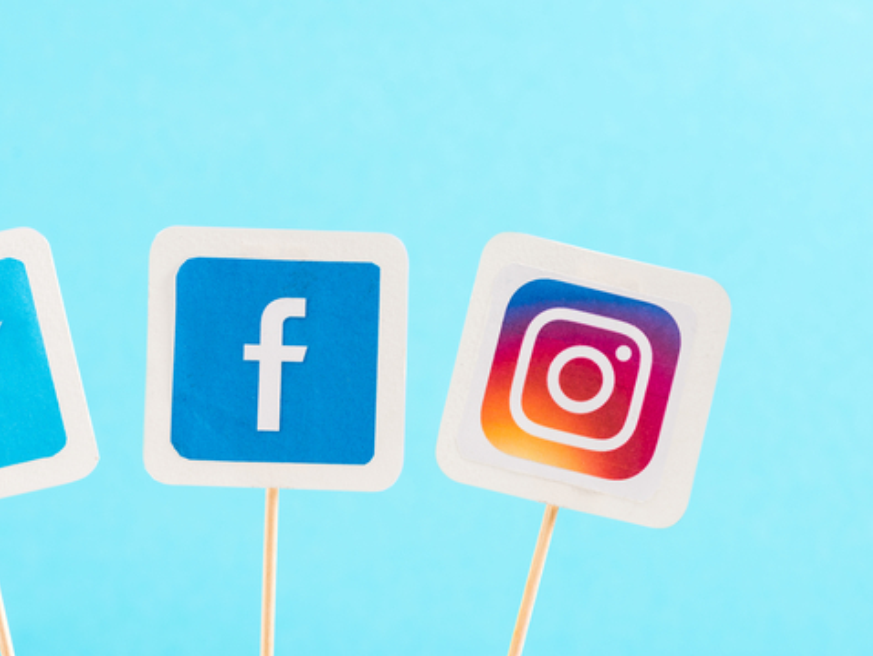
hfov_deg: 9.4
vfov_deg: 7.0
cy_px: 458
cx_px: 289
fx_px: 5324
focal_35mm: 211
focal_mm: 105
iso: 100
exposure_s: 1/200
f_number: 9
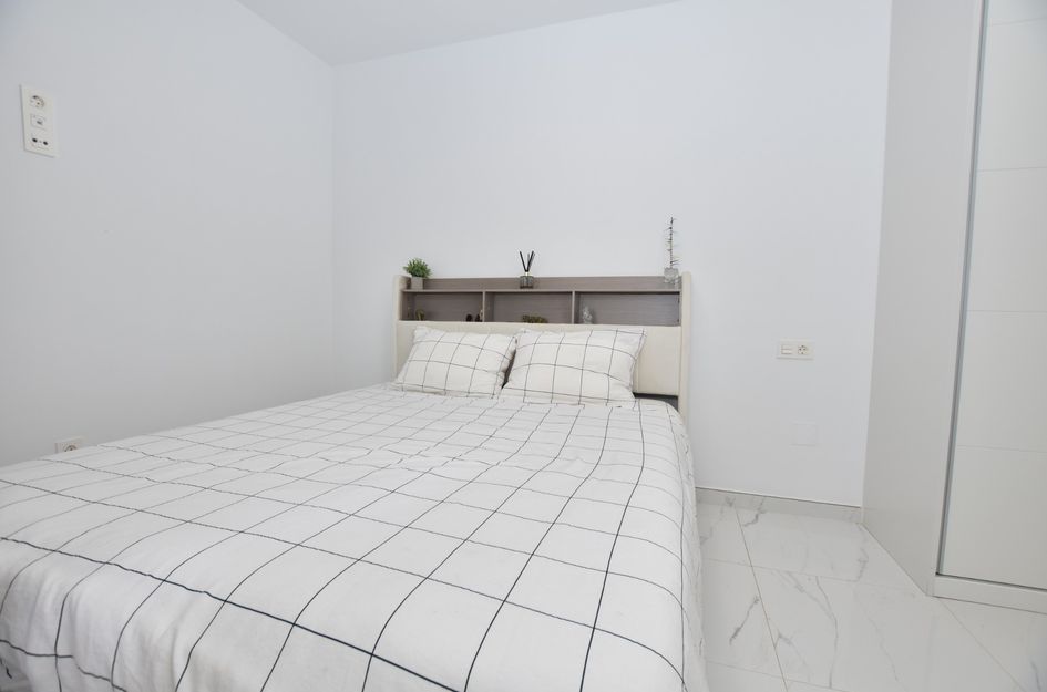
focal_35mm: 15
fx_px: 435
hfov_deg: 100.5
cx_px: 524
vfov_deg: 77.0
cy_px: 346
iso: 200
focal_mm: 10
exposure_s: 1/160
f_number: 5
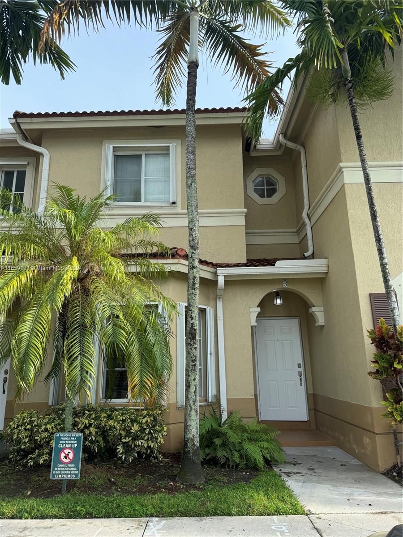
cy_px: 268
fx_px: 373
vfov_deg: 71.6
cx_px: 202
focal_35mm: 24
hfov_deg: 56.8
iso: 80
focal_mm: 6.76
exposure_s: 1/1261
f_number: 1.78
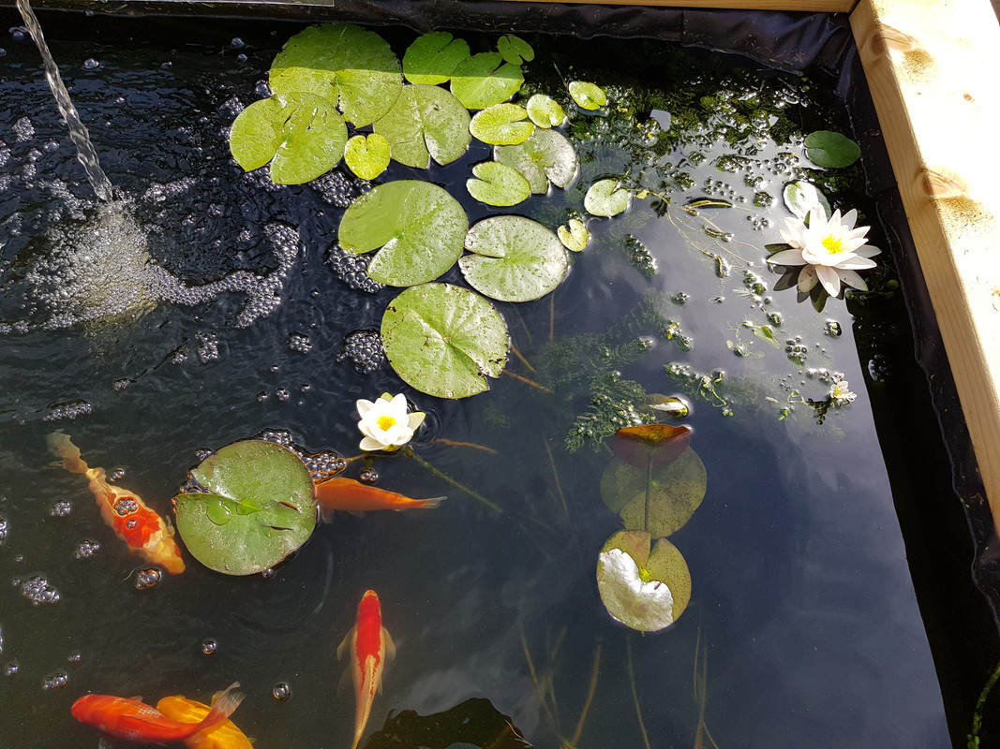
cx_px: 500
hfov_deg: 67.3
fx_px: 751
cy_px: 374
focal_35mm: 26
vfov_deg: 53.1
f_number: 1.7
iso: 40
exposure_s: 1/780
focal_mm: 4.2
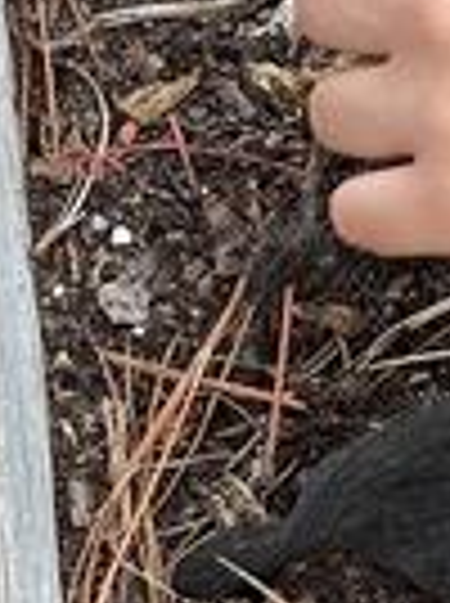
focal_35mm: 162
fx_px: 2817
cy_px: -180
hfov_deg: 9.0
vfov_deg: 11.9
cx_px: 587
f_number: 2.4
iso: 25
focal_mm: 3.3
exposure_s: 1/155
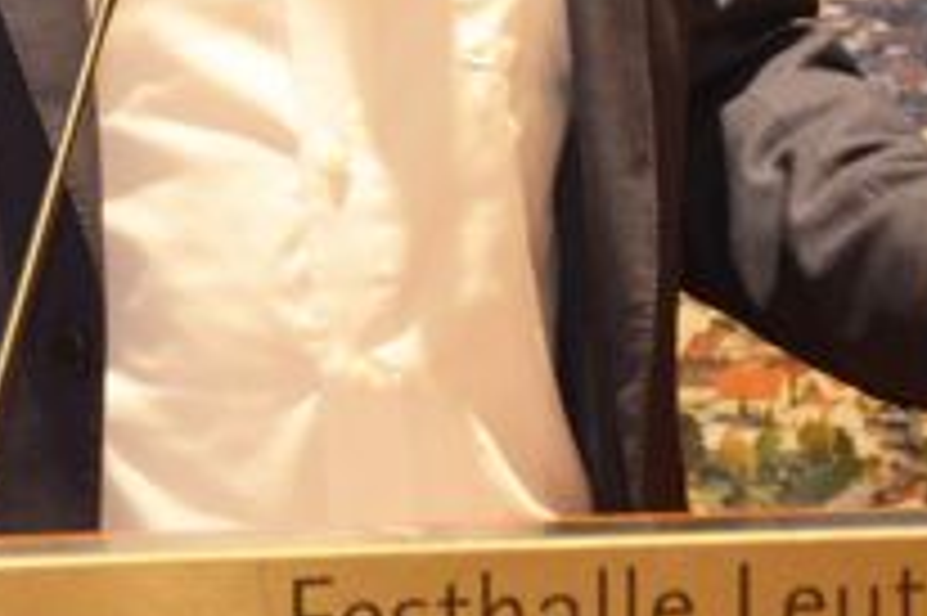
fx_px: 12710
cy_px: -333
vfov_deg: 2.8
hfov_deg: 4.2
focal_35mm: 494
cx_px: 443
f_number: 5.6
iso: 1600
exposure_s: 1/60
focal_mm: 90
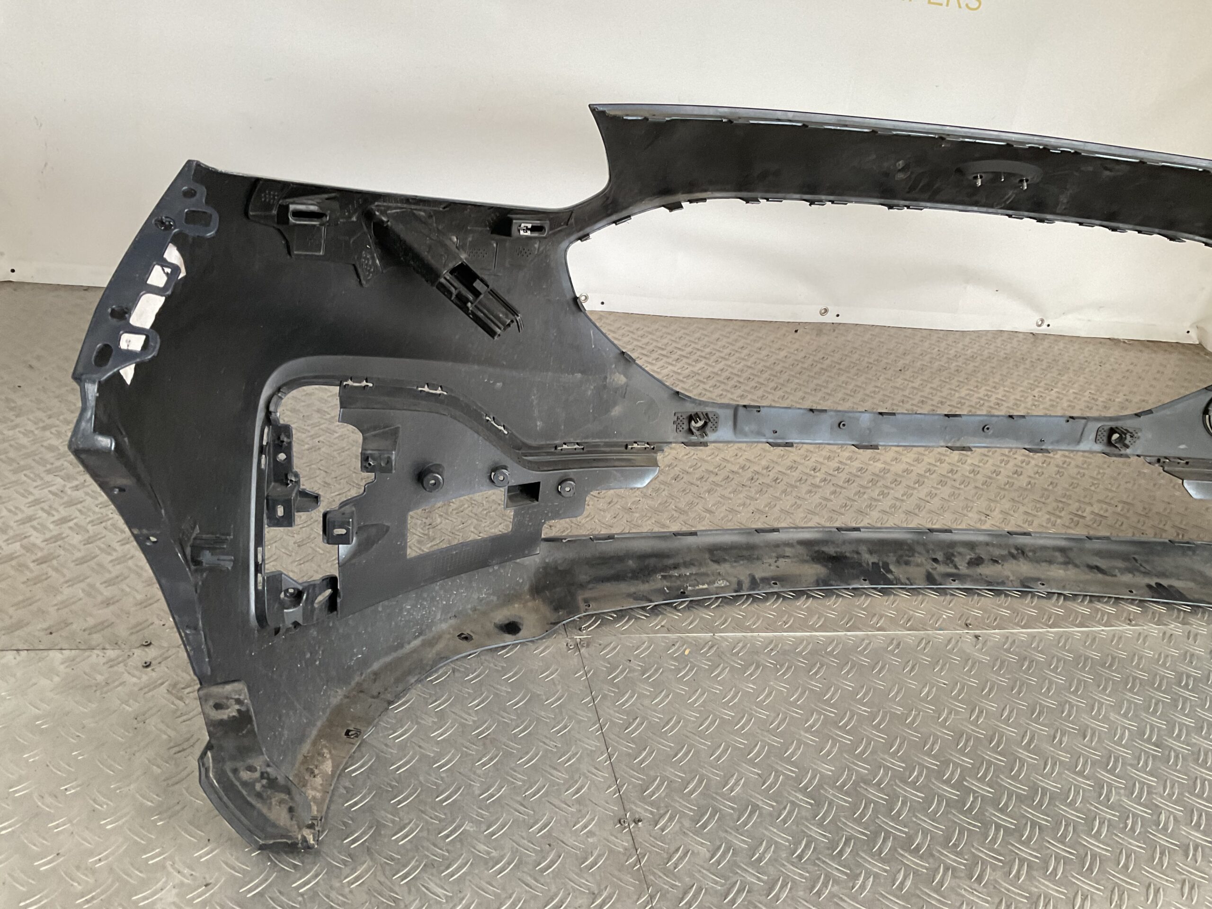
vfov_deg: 48.2
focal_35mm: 29
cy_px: 454
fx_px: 1015
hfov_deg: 61.7
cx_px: 606
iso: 100
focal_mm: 3
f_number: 1.8
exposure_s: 1/60
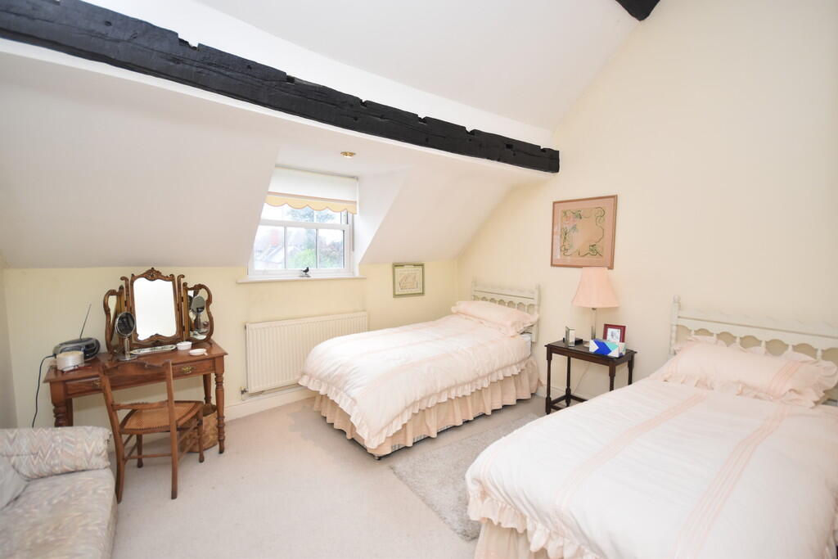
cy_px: 280
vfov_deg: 77.3
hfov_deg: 100.4
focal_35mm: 15
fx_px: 349
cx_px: 419
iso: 800
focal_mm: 10
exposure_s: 1/160
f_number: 4.5
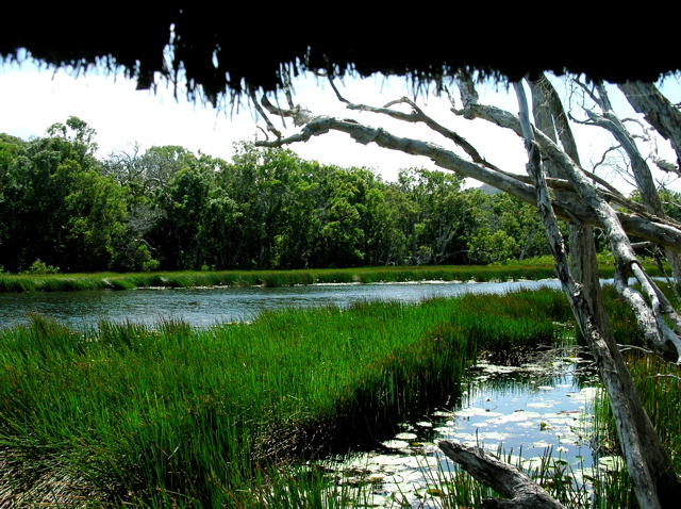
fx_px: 707
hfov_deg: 51.4
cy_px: 254
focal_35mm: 36
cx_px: 340
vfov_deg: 39.6
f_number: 3.7
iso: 50
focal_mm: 6
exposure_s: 1/657
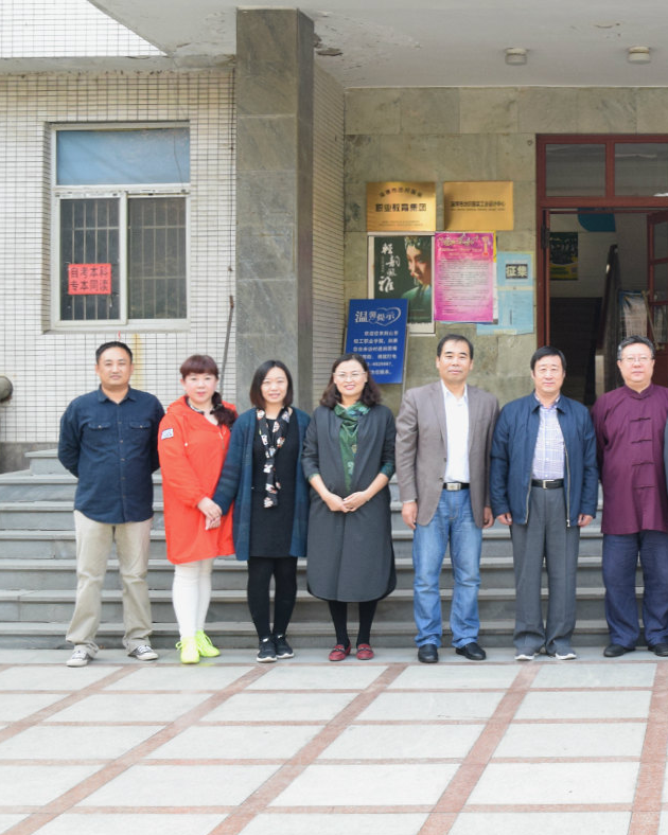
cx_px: 773
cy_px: 345
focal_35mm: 62
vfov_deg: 30.4
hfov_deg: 22.8
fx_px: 1533
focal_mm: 22
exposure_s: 1/160
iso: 800
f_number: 6.3
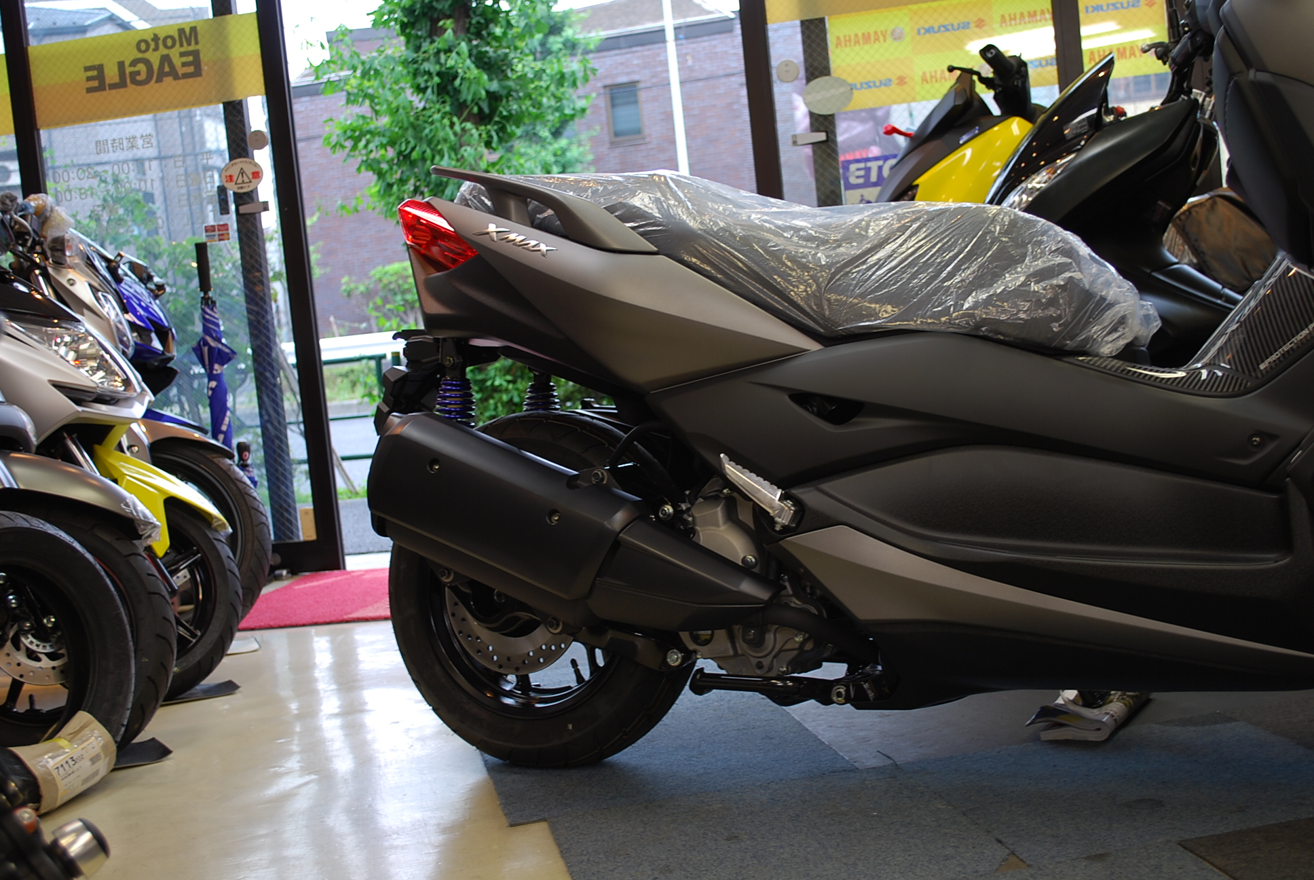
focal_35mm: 48
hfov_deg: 41.1
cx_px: 657
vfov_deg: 28.2
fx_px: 1754
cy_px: 440
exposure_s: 1/8
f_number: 4.8
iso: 100
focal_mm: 32
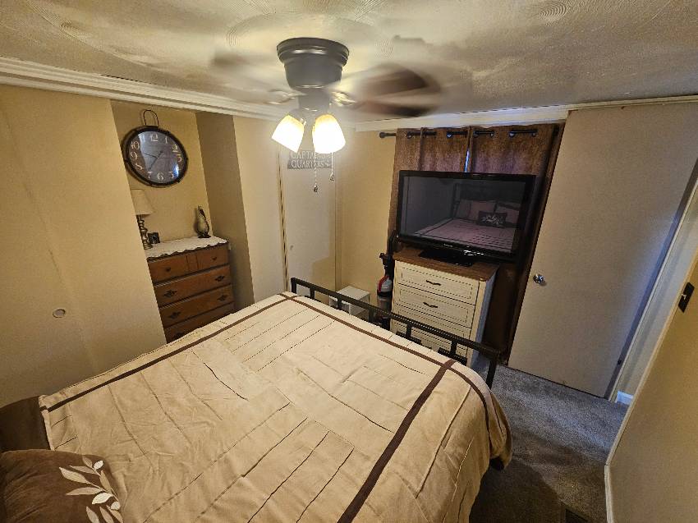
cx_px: 349
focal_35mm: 13
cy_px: 262
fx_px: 262
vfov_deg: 89.9
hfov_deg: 106.2
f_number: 2.2
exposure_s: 1/40
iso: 320
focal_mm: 2.2
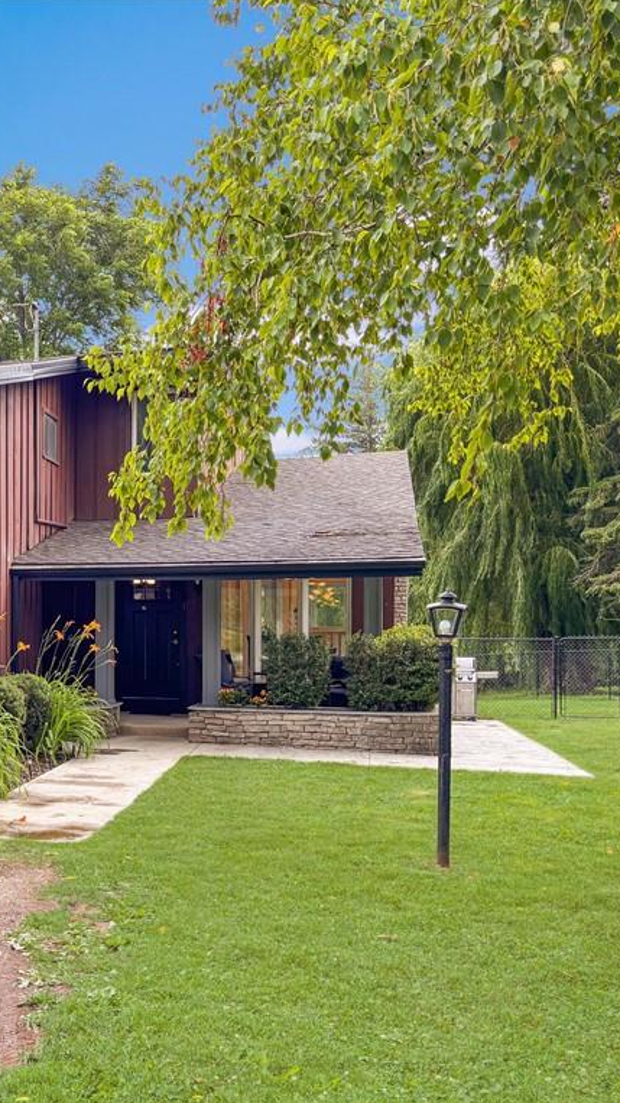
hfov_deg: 28.0
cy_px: 552
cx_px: -87
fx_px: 1111
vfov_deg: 52.8
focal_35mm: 38
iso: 50
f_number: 1.6
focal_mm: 5.96
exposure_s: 1/340
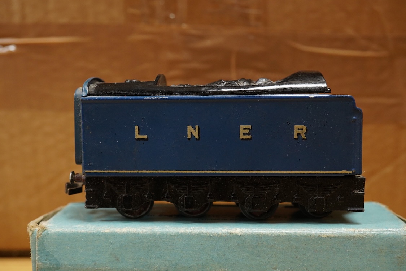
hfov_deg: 43.6
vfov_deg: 29.9
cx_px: 203
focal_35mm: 45
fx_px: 507
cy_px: 136
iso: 2500
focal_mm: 30
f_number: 10
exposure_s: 1/80
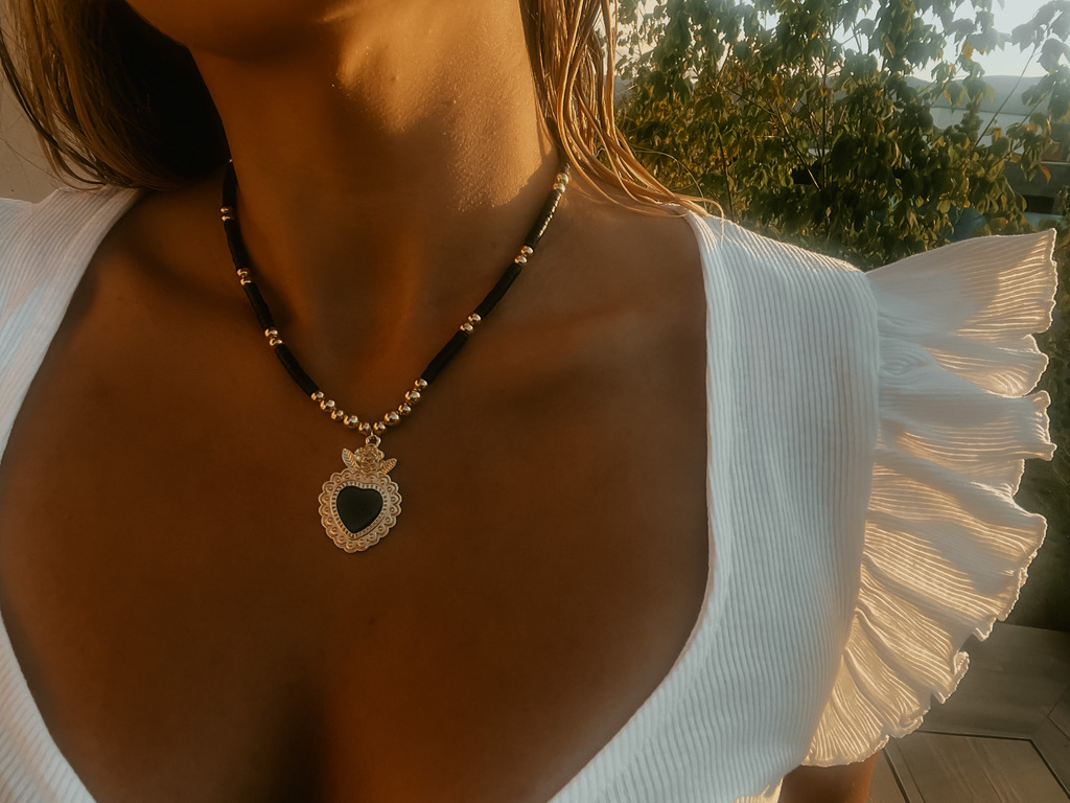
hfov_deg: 60.0
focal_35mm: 30
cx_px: 535
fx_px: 927
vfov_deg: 46.8
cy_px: 402
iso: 25
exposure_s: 1/125
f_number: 2.2
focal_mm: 2.71
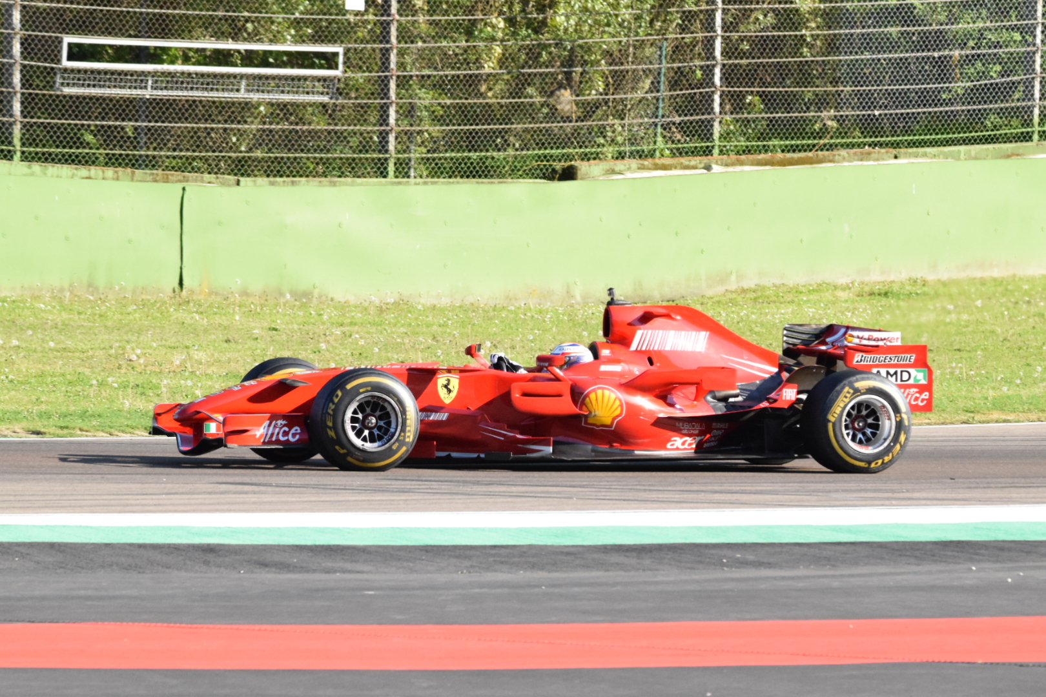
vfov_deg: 3.7
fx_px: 10895
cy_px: 348
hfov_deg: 5.5
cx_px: 523
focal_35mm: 375
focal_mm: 250
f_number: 8
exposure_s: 1/3200
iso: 3200
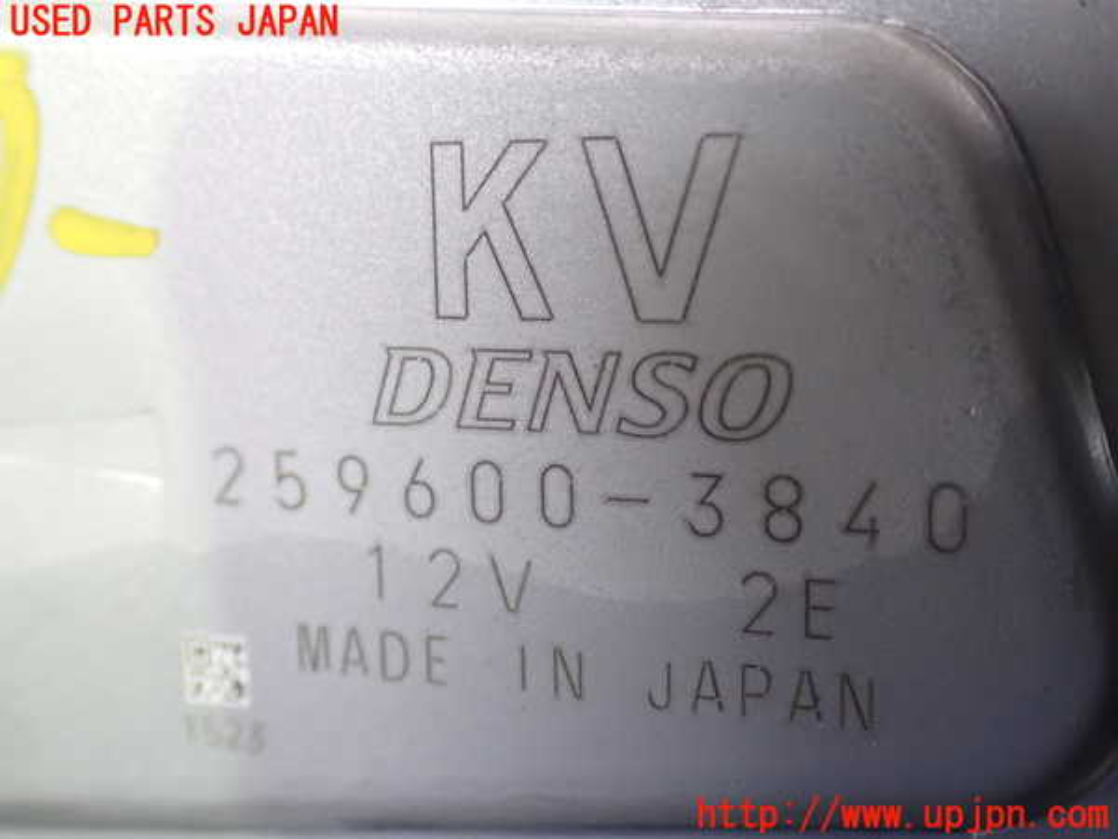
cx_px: 559
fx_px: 1421
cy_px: 420
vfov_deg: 32.9
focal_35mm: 44
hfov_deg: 42.9
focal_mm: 7.84
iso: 1600
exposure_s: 1/40
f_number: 2.9
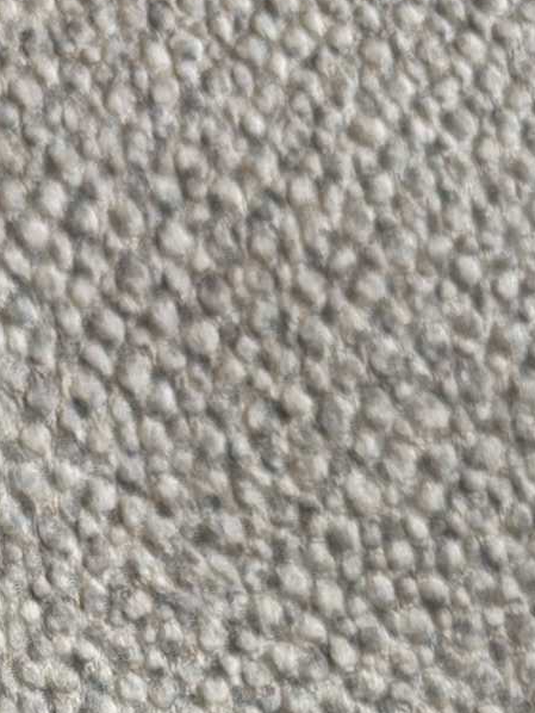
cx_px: 166
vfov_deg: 20.2
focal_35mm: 89
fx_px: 1833
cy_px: 917
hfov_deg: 16.6
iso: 32
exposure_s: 1/130
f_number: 1.6
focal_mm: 5.96
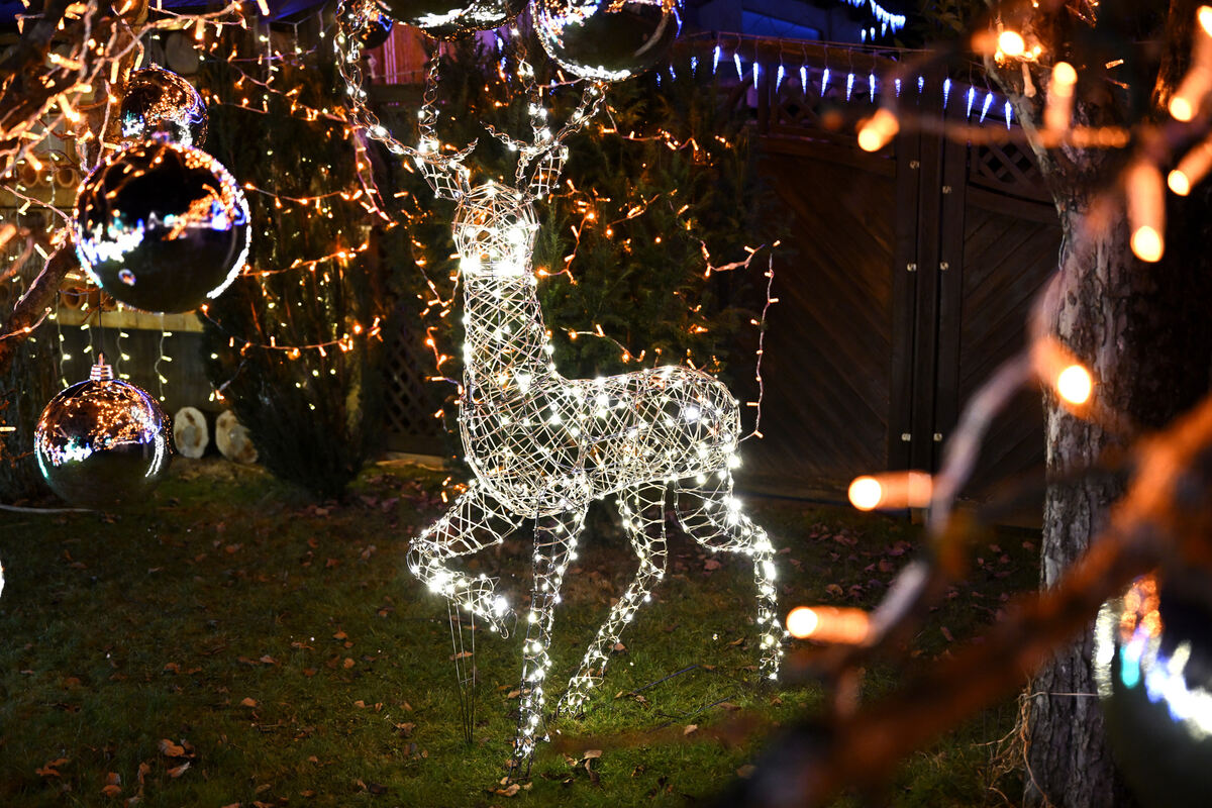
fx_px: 1481
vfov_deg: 30.5
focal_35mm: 44
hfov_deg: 44.5
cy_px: 404
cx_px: 606
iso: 2000
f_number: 2.8
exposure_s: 1/60
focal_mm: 44
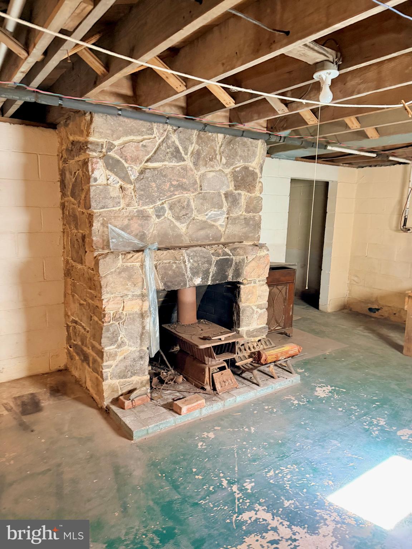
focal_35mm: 24
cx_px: 206
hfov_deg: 56.8
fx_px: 381
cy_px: 274
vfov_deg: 71.6
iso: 640
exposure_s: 1/40
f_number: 1.78
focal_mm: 6.76
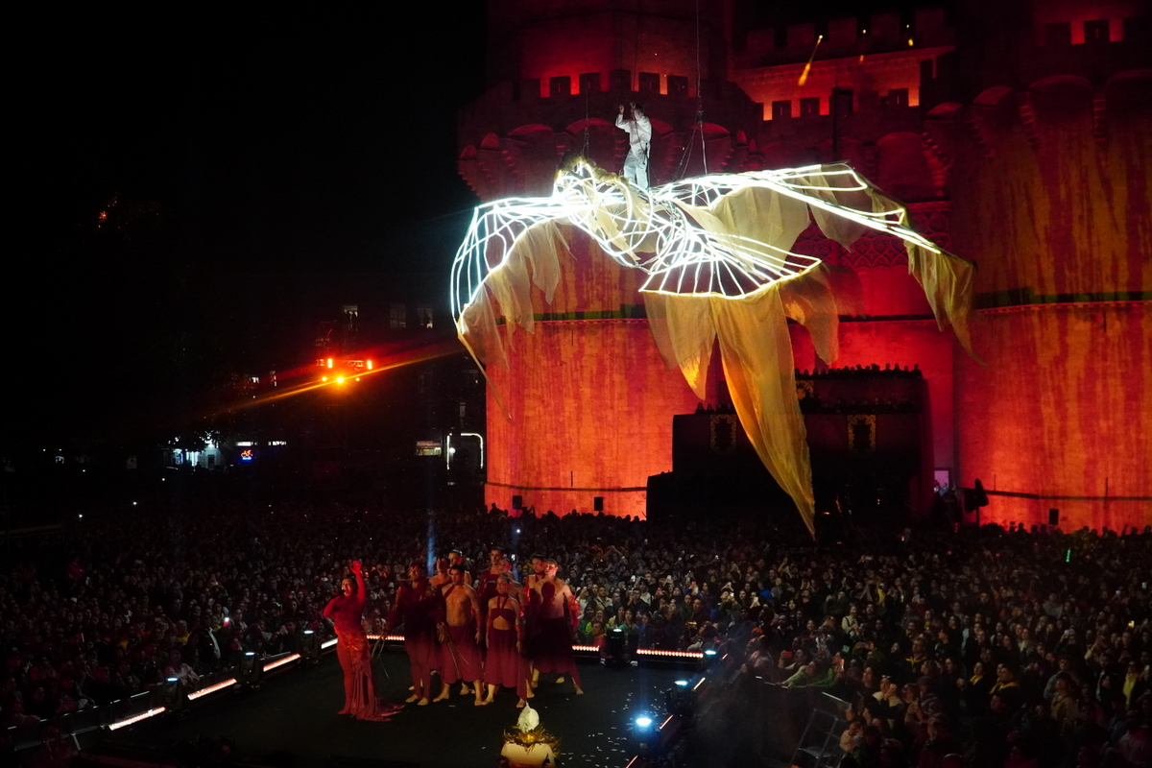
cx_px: 576
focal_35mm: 33
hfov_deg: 57.2
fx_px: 1056
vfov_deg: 40.0
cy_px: 384
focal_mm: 22
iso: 6400
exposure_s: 1/500
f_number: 4
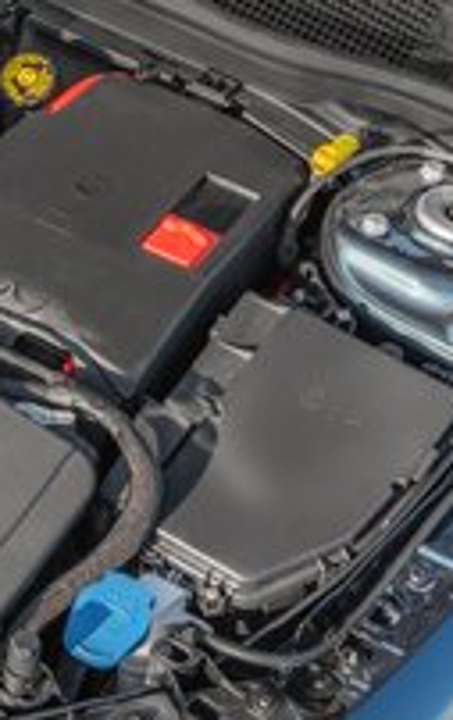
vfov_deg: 14.4
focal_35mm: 145
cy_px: 285
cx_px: -314
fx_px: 2852
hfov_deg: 8.8
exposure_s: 1/13
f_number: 16
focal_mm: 48
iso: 100
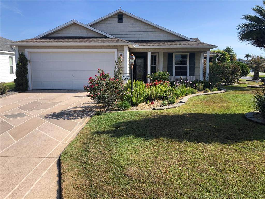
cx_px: 132
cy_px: 100
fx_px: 214
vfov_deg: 49.7
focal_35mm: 28
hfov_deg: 63.4
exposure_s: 1/1567
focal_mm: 4
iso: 20
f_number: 1.8
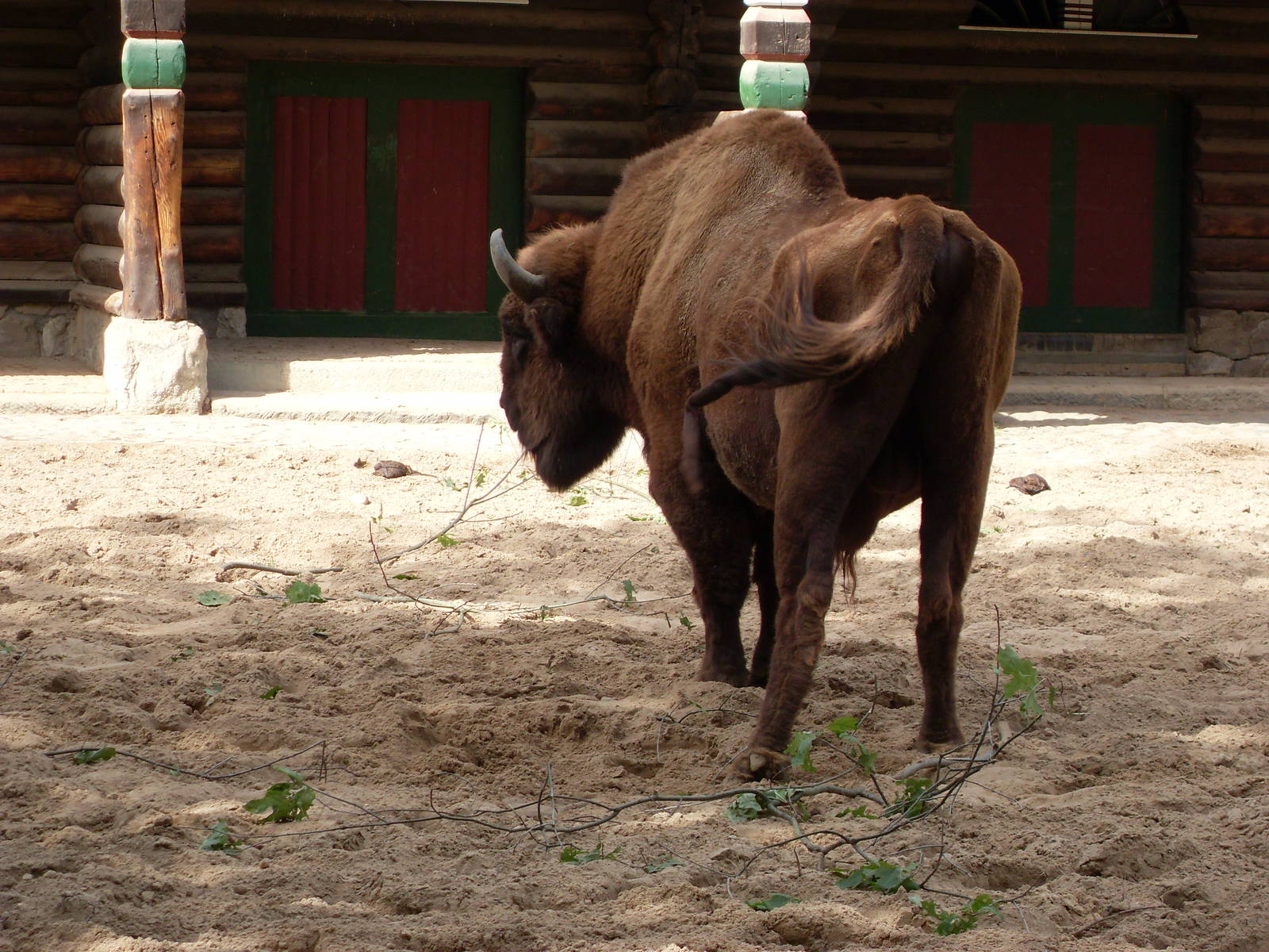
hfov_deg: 17.7
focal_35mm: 111
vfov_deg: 13.3
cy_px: 476
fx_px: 4069
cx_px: 634
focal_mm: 18.1
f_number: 5.2
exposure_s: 1/180
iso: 100
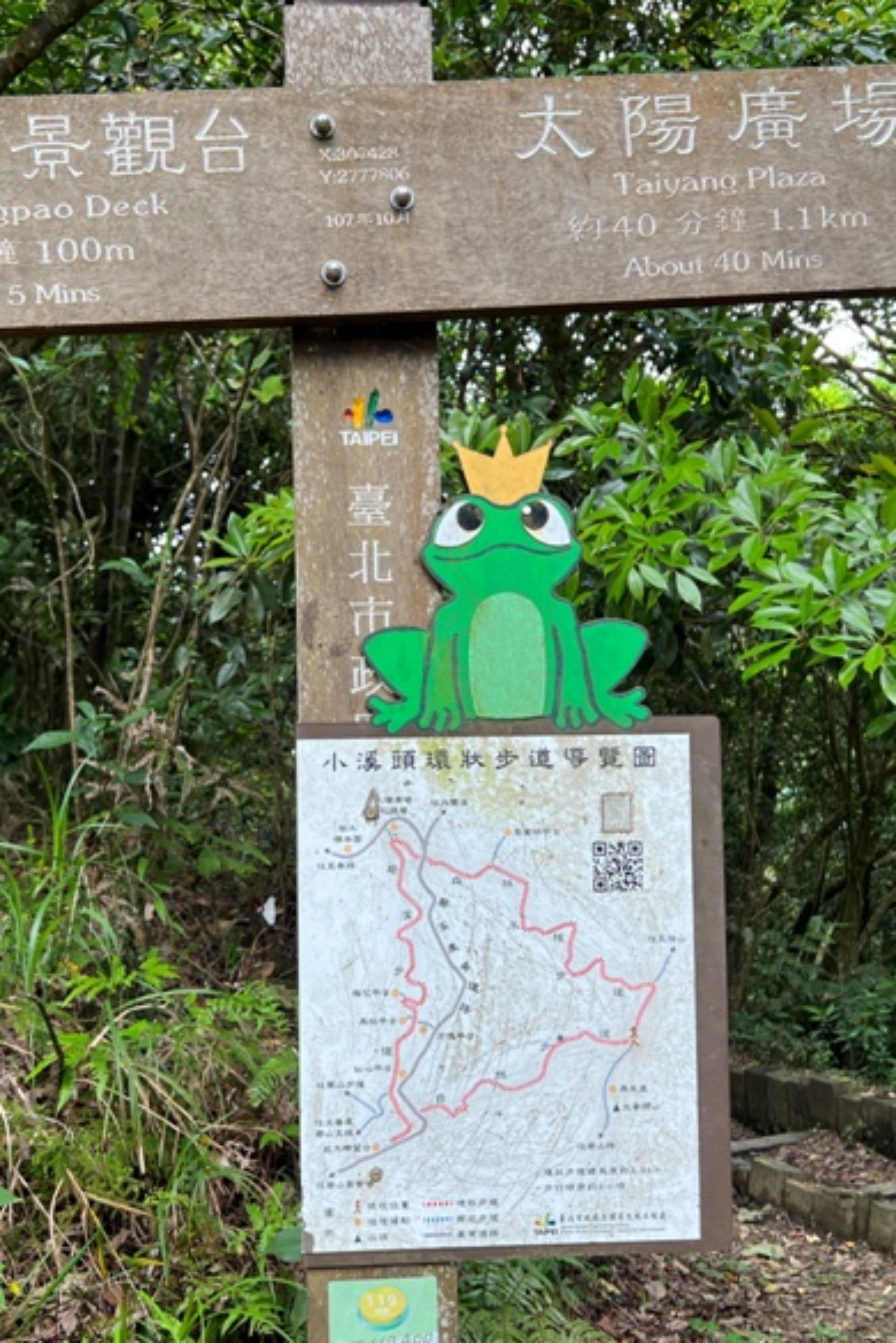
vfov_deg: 51.9
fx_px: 1381
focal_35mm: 37
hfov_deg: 35.9
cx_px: 423
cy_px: 668
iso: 40
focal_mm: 5.7
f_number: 1.5
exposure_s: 1/254
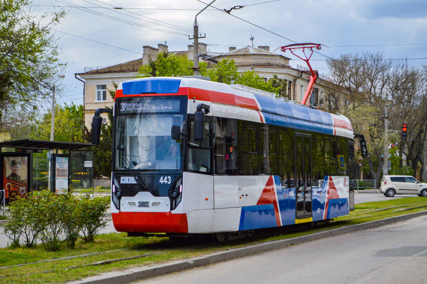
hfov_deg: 24.6
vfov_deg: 16.5
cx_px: 214
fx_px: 978
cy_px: 142
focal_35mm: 82
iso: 400
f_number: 5.6
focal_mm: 55
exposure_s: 1/800
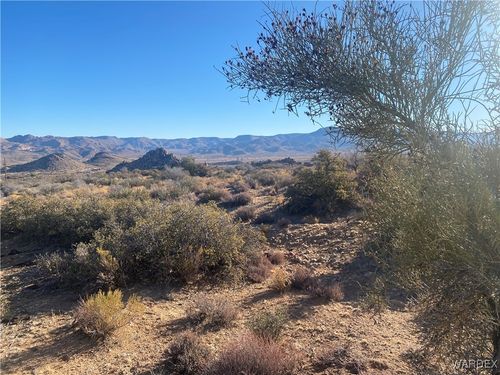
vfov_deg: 53.1
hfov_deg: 67.3
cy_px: 188
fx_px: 376
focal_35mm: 26
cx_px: 250
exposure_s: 1/2028
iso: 32
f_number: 1.8
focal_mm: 4.25
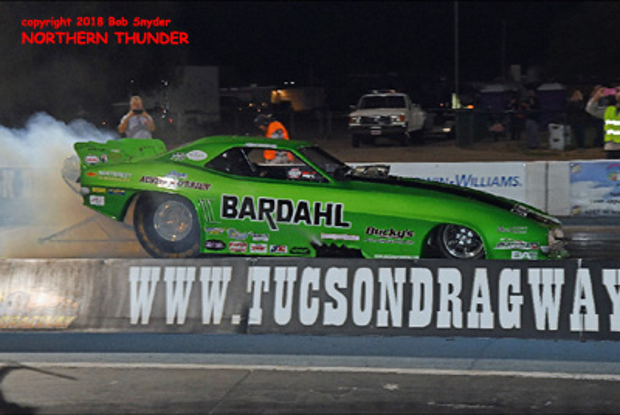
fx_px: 1087
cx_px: 310
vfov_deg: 21.6
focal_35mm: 63
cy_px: 208
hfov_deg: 31.8
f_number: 5.6
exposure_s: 1/250
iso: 1250
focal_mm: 42
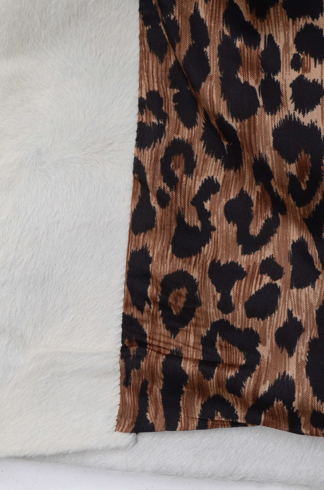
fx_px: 1370
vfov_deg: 20.2
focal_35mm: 101
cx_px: 134
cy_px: 261
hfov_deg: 13.5
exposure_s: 1/125
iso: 400
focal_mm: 46
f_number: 16
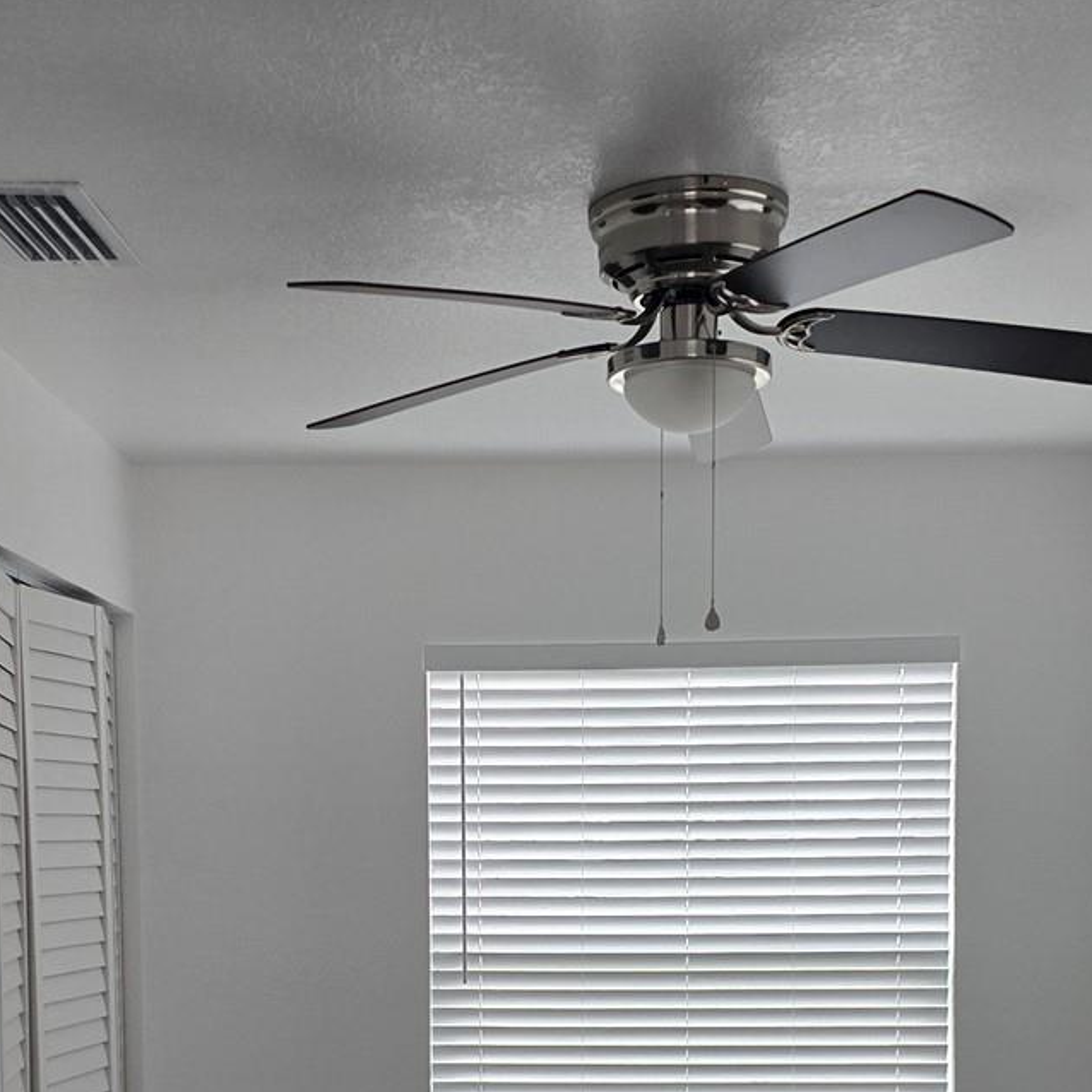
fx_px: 1820
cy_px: 948
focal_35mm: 51
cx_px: 496
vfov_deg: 32.0
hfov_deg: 33.4
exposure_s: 1/180
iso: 160
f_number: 1.7
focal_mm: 6.3
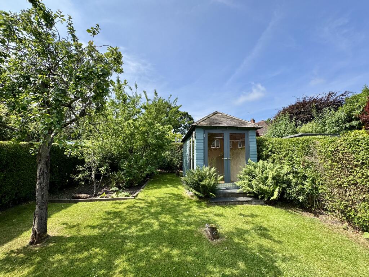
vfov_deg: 85.7
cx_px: 184
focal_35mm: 14
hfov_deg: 102.1
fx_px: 149
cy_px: 138
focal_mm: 2.22
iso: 50
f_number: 2.2
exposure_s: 1/1178
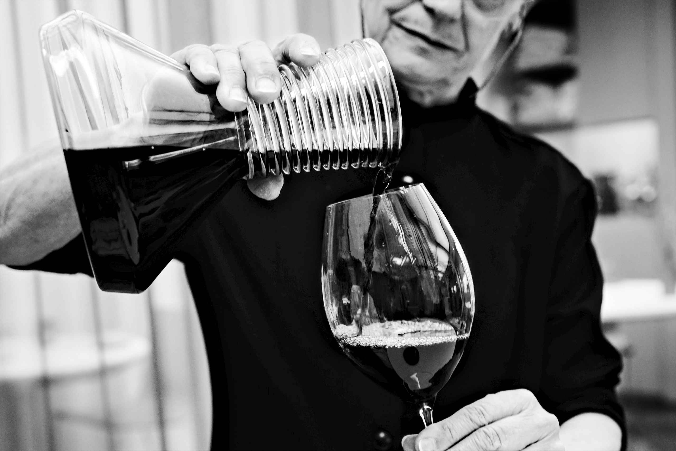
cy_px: 226
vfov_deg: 37.9
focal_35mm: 35
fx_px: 657
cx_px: 338
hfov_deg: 54.4
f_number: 3.5
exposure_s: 1/100
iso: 1250
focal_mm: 35
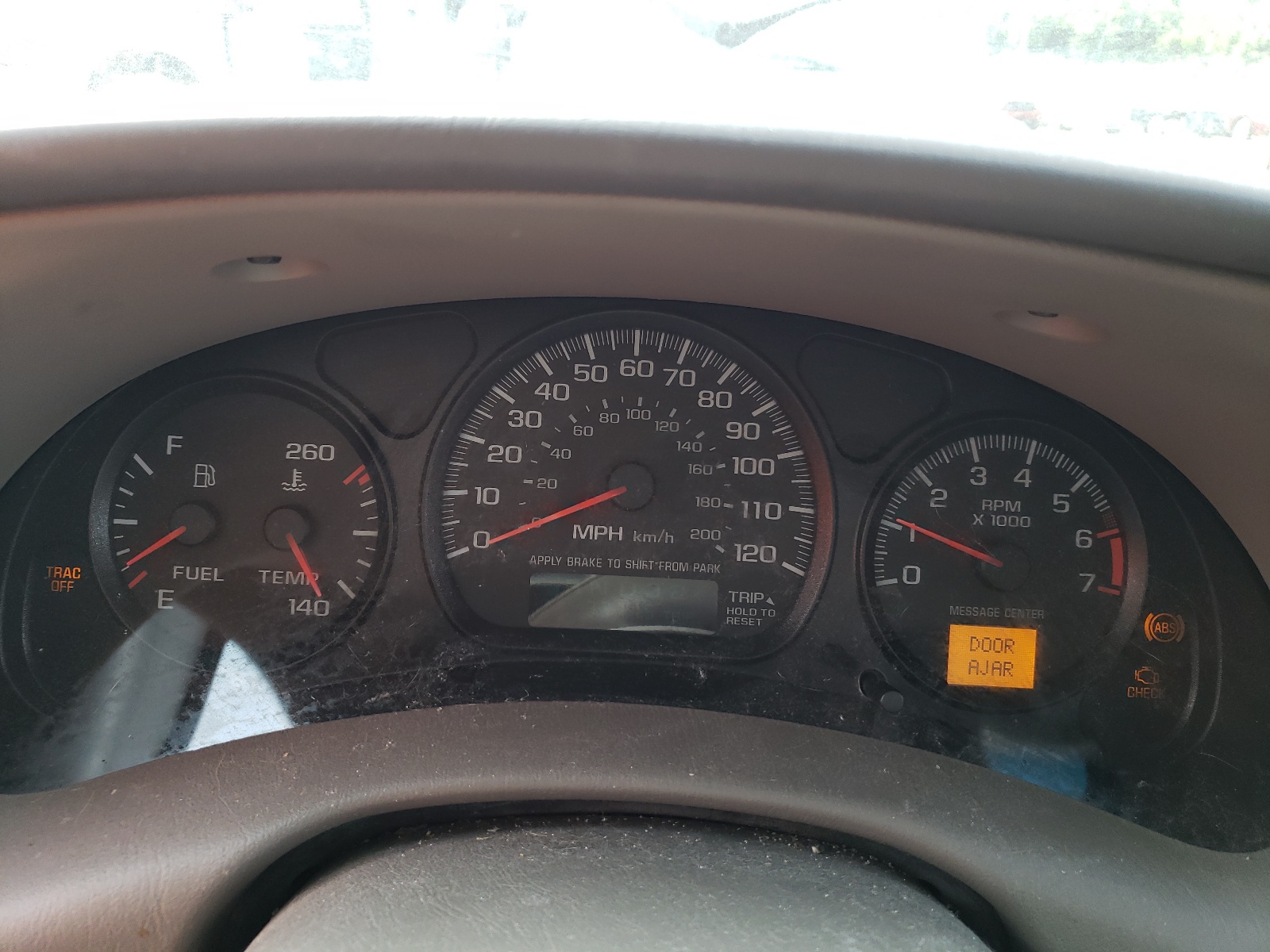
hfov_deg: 67.3
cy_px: 476
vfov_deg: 53.1
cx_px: 635
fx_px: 954
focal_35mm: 26
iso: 59
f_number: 1.5
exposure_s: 1/120
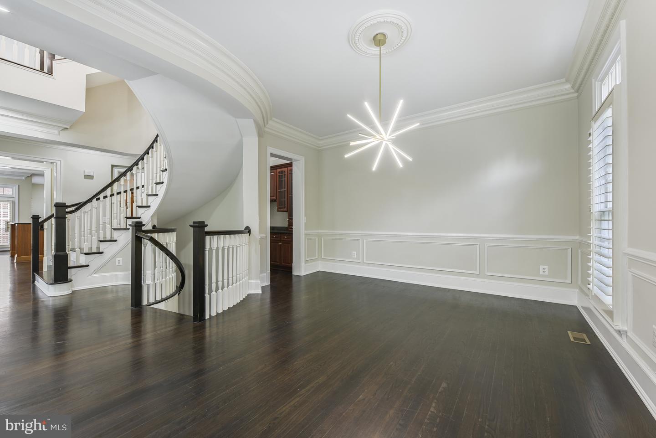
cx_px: 328
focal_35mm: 14
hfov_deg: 104.2
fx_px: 255
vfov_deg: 81.2
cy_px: 219
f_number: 8
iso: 200
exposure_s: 1.3
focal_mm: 14
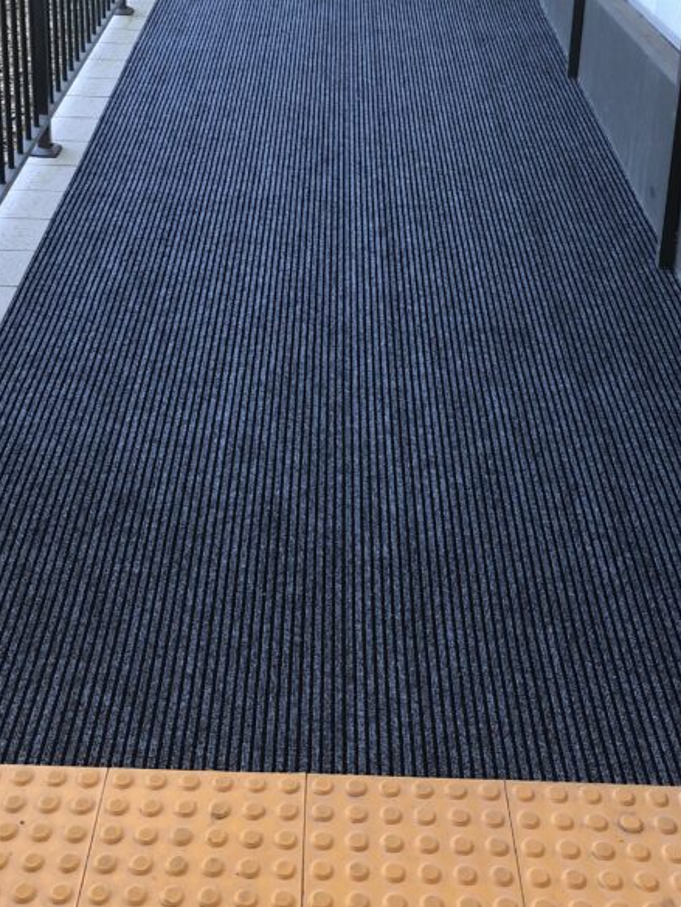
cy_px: 174
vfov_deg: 37.4
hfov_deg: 29.7
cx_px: 313
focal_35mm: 49
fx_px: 1285
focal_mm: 4
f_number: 1.8
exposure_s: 1/33
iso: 32
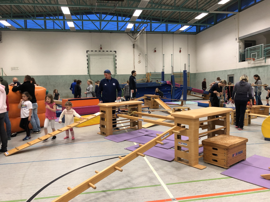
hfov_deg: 63.4
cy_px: 101
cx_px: 135
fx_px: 218
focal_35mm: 28
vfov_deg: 49.7
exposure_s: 1/17
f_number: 1.8
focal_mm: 3.99
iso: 64
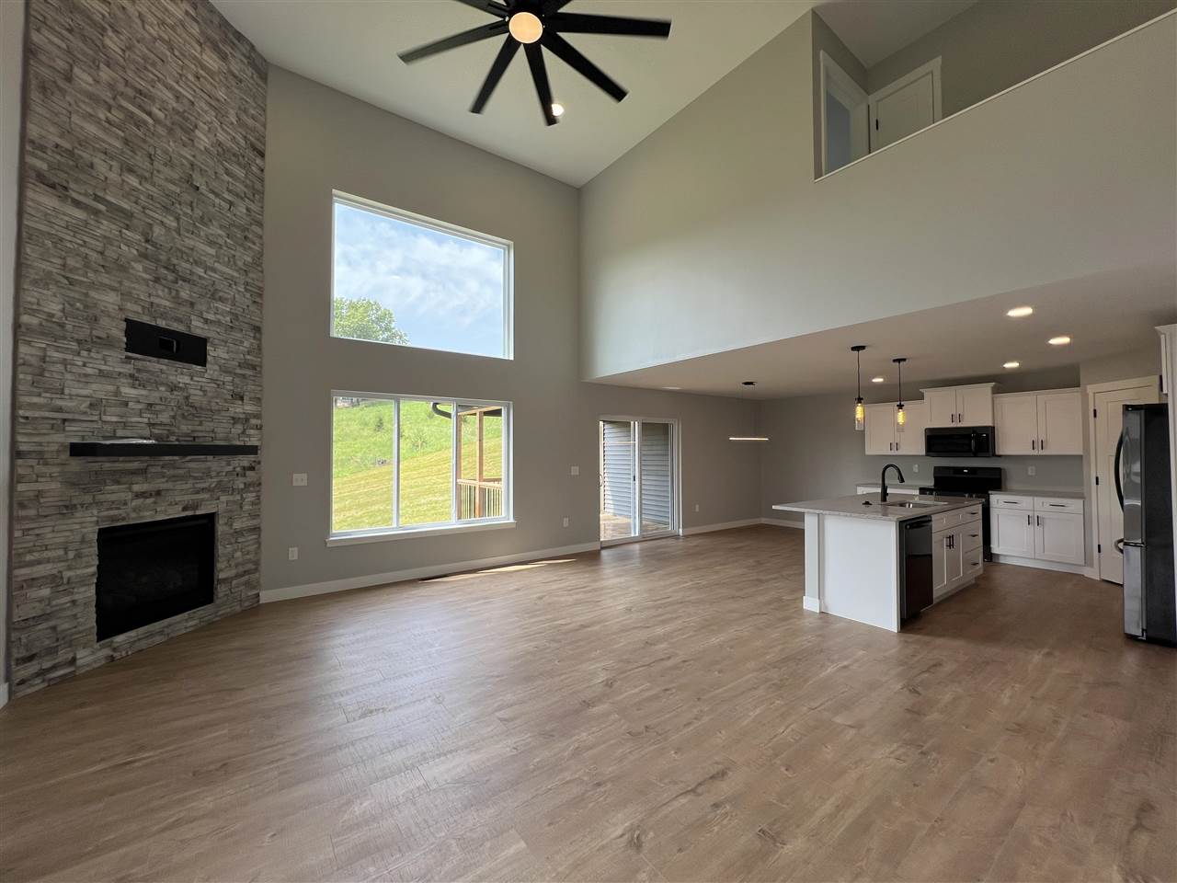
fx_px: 442
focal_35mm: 13
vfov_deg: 89.9
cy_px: 442
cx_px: 588
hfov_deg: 106.2
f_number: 1.8
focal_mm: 1.57
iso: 32
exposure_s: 1/209
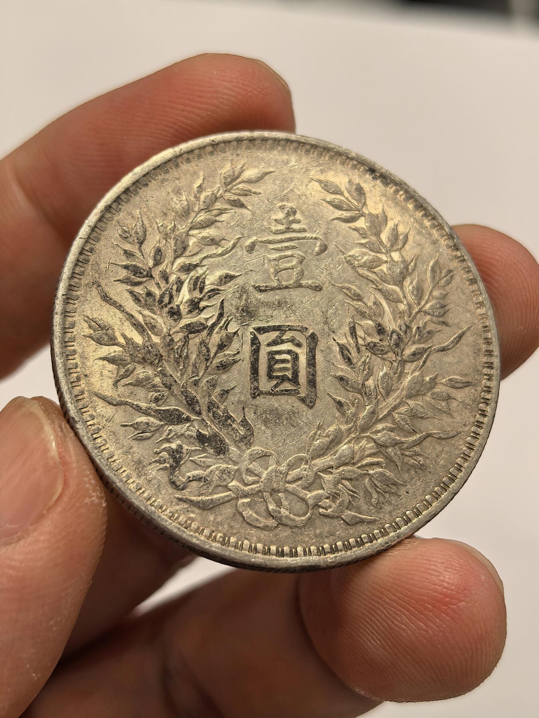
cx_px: 270
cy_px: 359
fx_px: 1121
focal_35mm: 54
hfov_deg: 27.0
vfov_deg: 35.5
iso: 250
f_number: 2
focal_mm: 6.98
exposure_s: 1/100
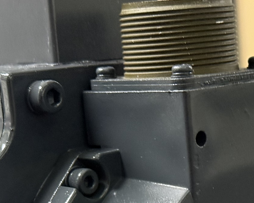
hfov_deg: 16.7
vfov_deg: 13.3
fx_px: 857
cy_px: 216
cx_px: 200
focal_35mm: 114
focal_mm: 6.76
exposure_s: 1/25
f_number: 1.78
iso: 400
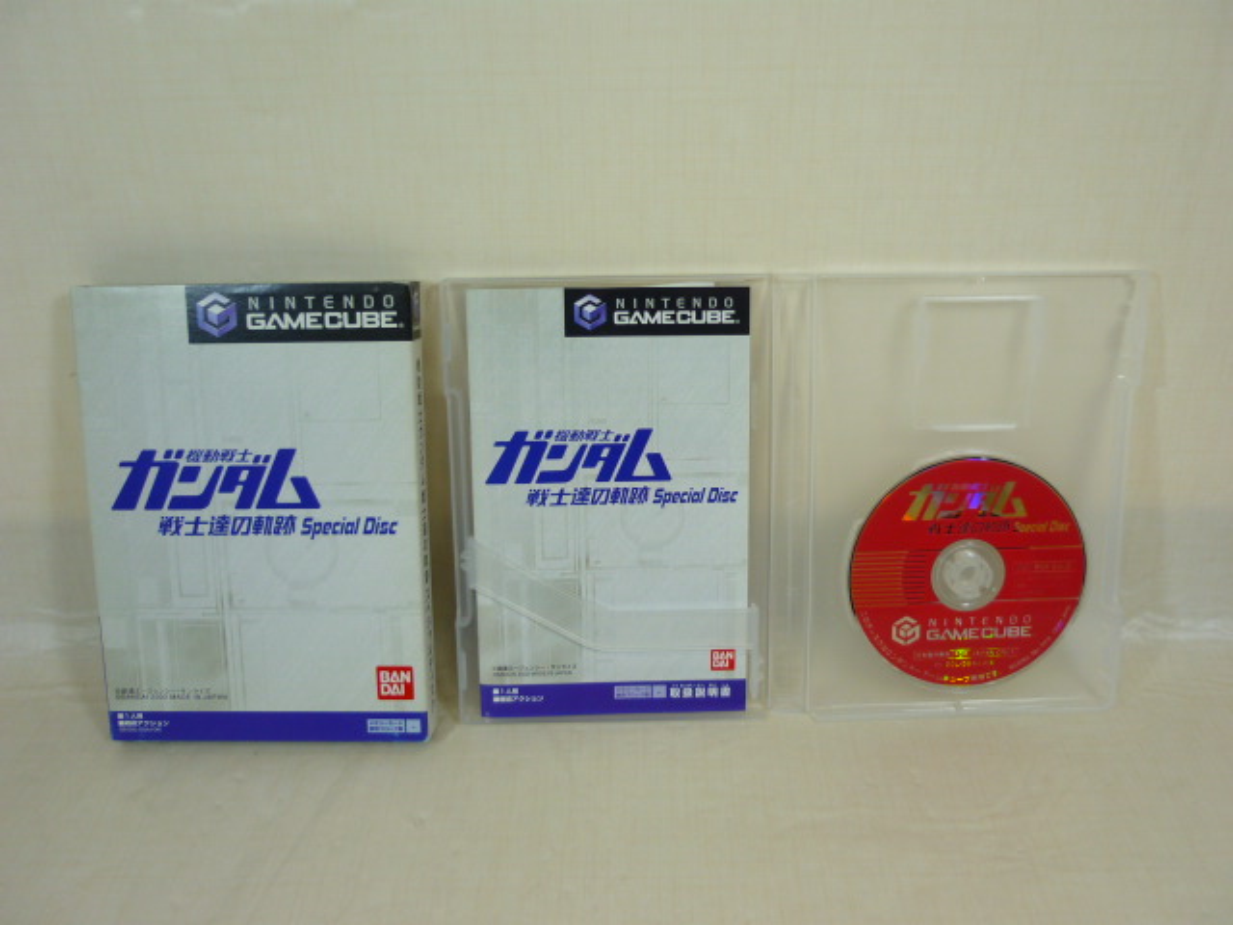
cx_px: 616
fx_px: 1175
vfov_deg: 42.9
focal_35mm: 33
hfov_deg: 55.4
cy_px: 462
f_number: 2.8
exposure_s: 1/50
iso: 80
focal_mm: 5.5
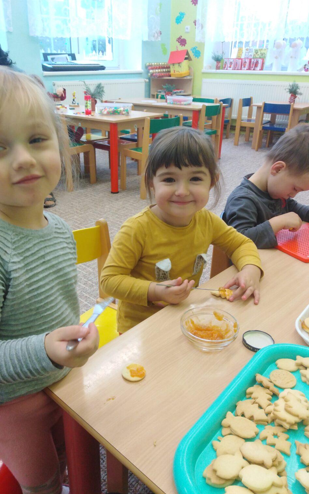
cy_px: 255
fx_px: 391
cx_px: 133
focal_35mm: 29
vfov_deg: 64.6
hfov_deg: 43.0
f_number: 2.2
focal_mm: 3.46
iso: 183
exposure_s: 1/30
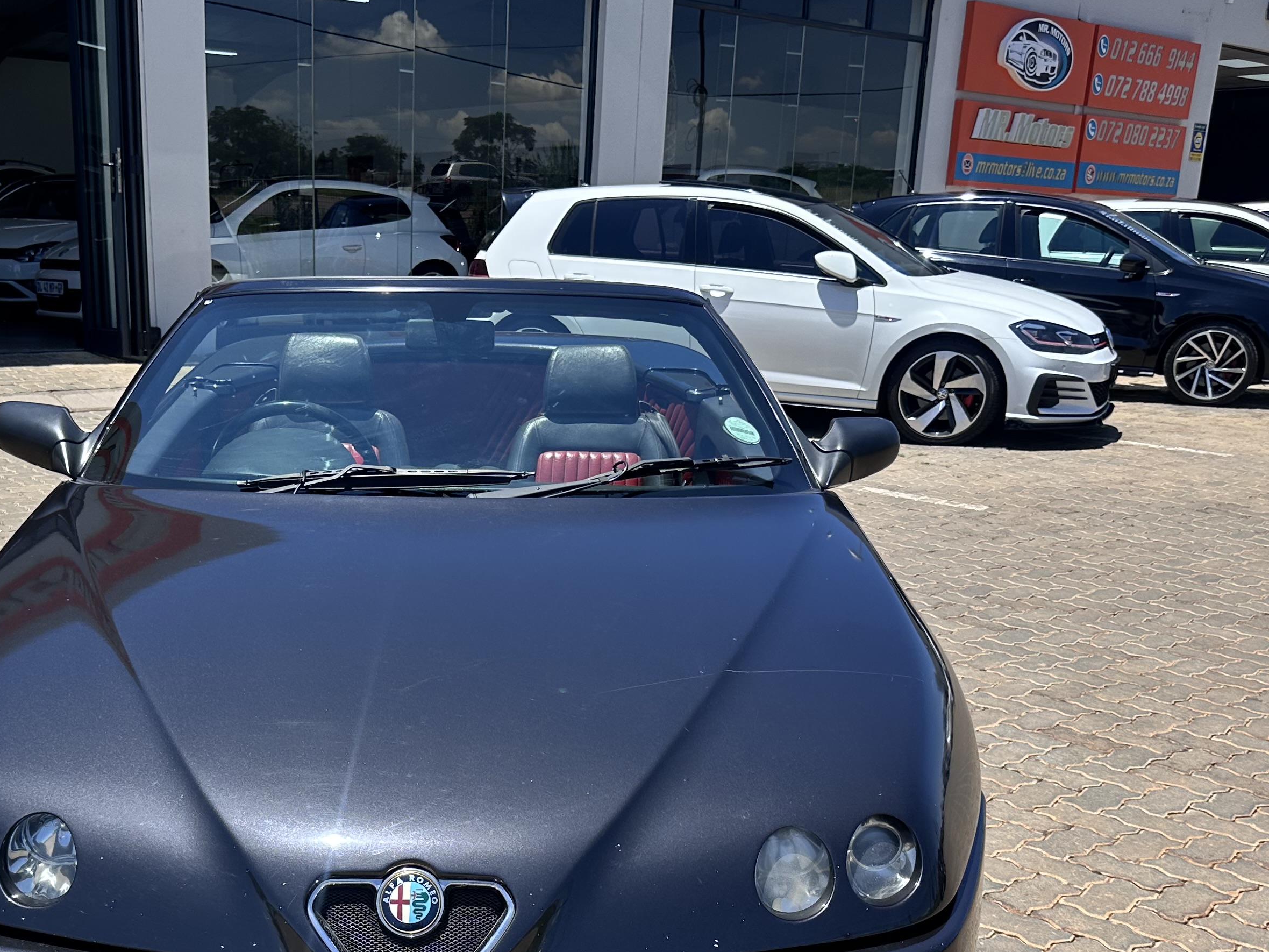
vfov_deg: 34.1
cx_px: 435
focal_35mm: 41
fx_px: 1503
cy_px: 757
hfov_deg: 45.2
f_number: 1.78
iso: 80
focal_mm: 6.86
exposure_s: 1/3247
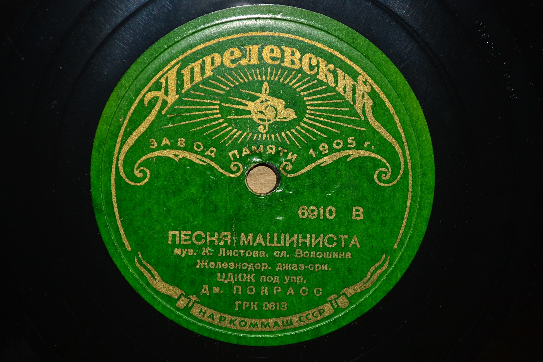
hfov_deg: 24.6
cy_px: 181
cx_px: 272
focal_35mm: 82
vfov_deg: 16.6
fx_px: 1244
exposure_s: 1/60
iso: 100
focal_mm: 55
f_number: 5.6
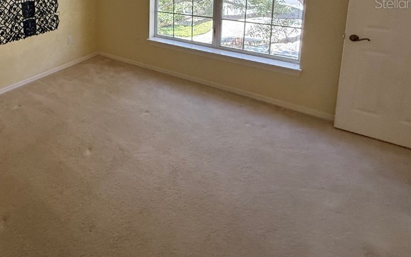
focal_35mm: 25
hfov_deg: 67.0
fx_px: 280
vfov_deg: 42.8
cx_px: 93
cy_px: 3
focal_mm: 2.22
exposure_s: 1/99
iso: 320
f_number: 2.2
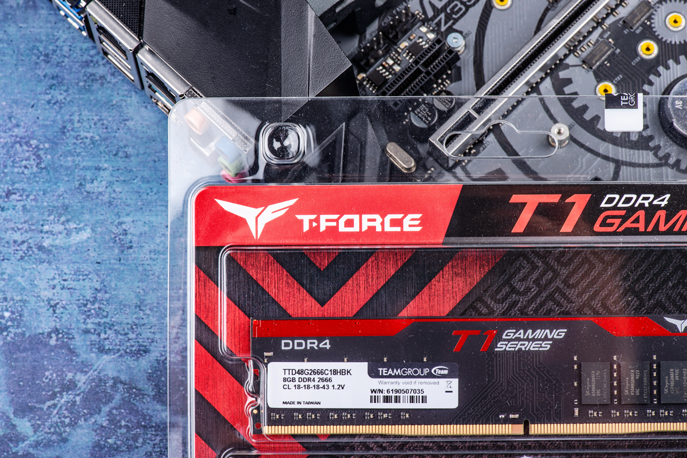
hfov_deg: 19.4
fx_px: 2004
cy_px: 229
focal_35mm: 105
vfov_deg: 13.1
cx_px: 344
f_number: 16
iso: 64
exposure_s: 1/160
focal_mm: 105
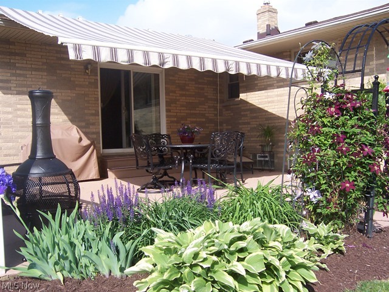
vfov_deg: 39.7
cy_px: 146
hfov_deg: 51.4
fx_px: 405
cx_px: 194
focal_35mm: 36
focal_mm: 5.6
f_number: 4
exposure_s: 1/500
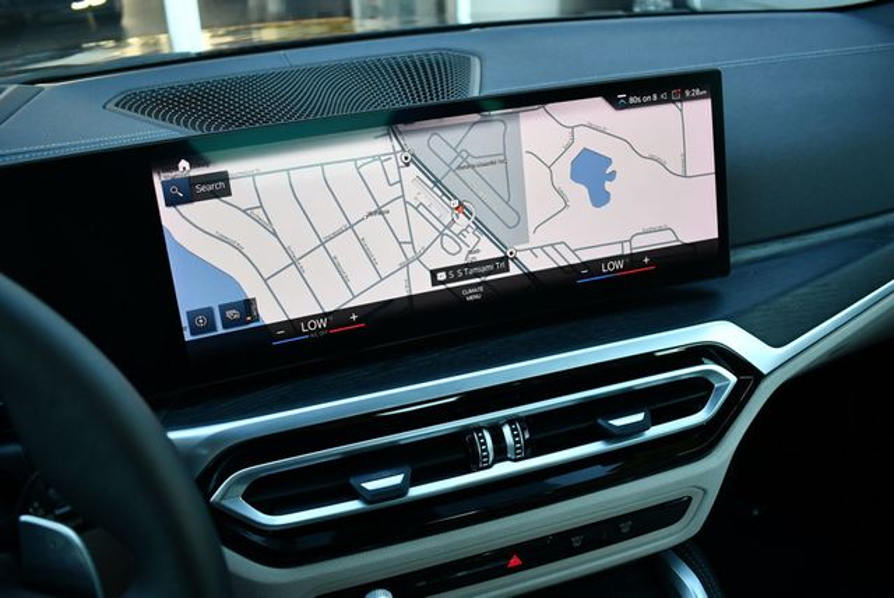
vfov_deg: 36.9
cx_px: 447
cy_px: 299
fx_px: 895
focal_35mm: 36
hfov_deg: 53.1
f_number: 3.5
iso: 640
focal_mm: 18
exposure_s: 1/250
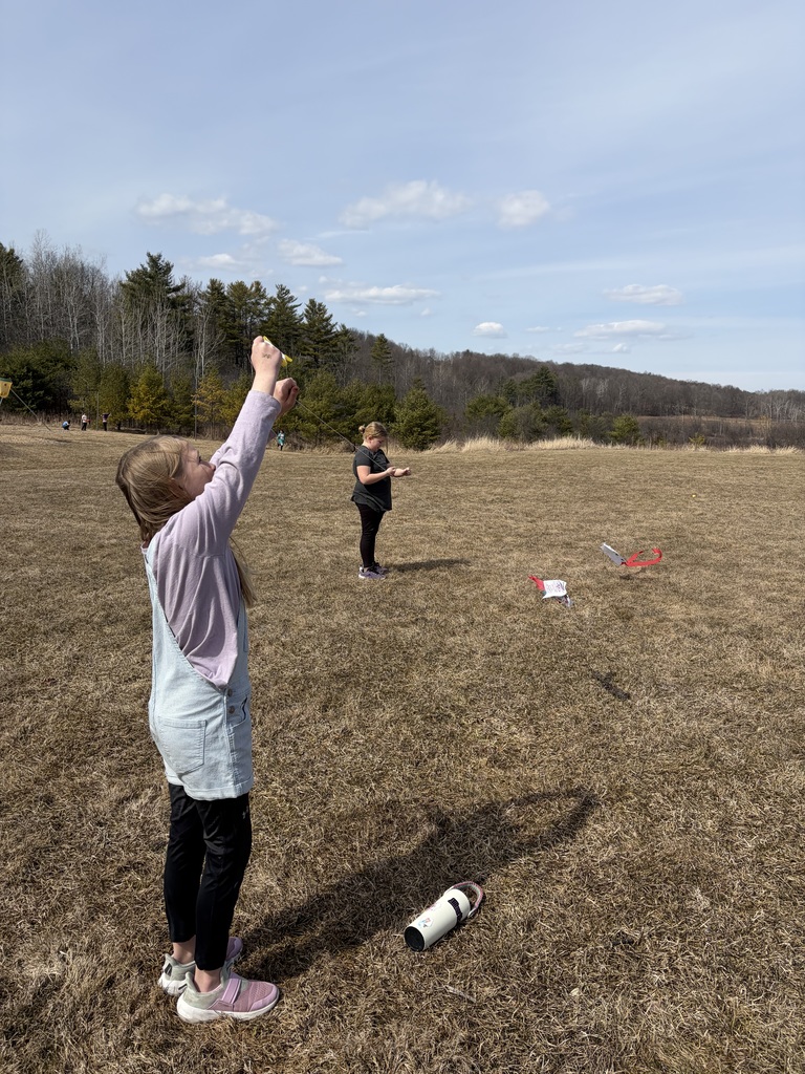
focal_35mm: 26
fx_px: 806
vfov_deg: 67.3
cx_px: 402
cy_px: 537
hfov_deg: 53.1
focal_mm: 5.96
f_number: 1.6
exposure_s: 1/5814
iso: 64
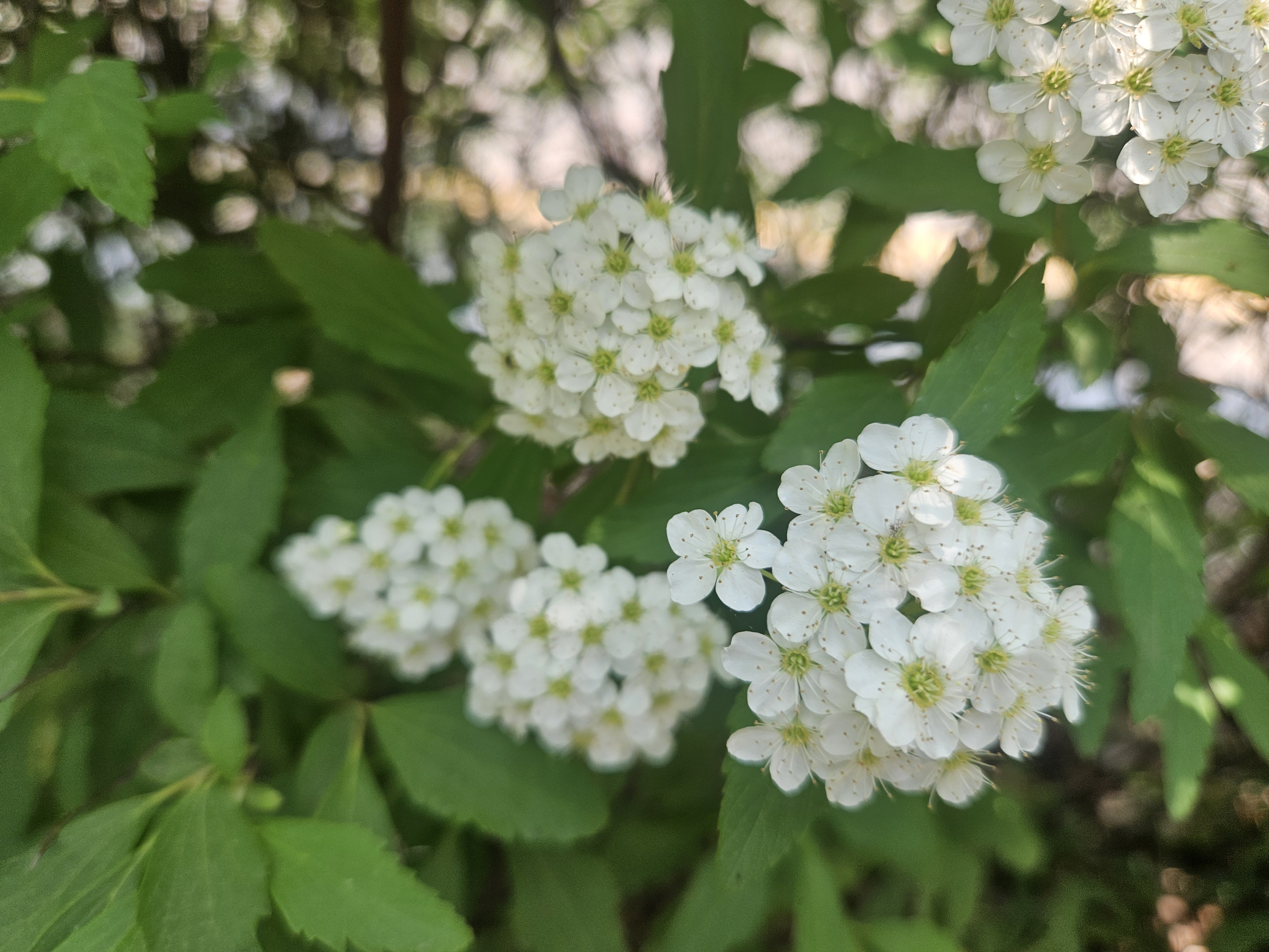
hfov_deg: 73.9
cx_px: 634
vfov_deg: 58.9
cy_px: 476
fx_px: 843
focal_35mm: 23
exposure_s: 1/180
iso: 25
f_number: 1.8
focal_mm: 5.4
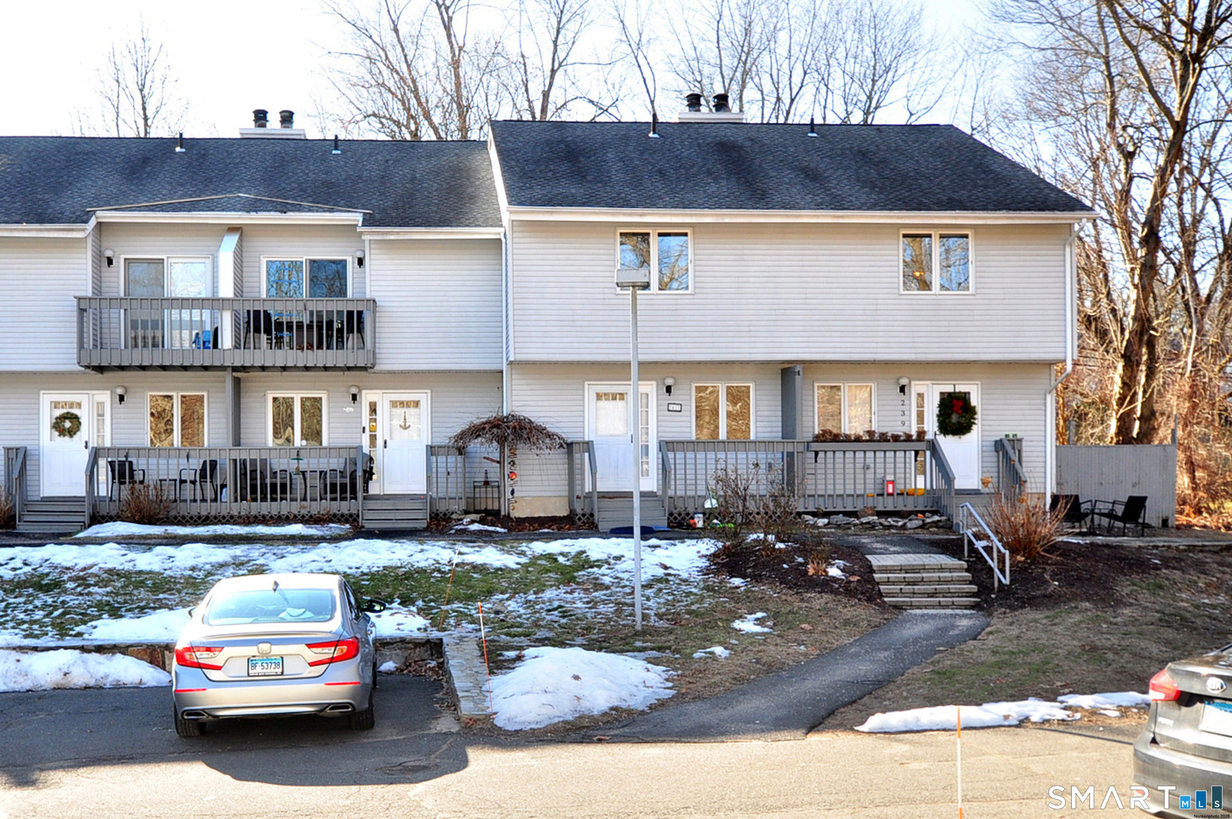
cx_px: 616
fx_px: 1026
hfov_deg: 62.0
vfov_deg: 43.5
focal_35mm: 30
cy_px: 410
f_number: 5.6
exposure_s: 1/200
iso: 250
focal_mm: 20
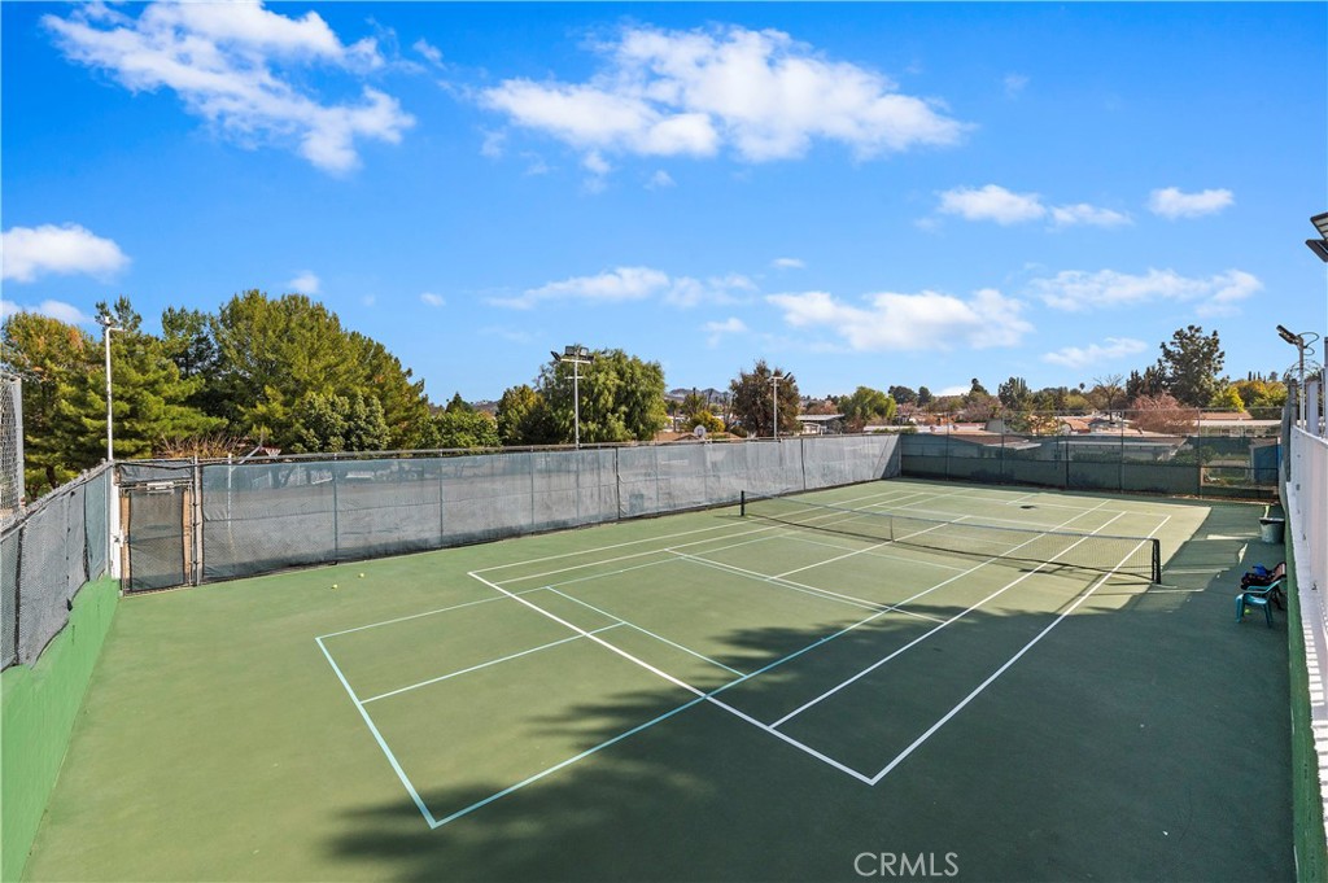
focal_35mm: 14
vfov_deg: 81.1
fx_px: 516
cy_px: 442
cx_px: 664
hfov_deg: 104.3
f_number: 22
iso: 500
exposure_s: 1/250
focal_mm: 14
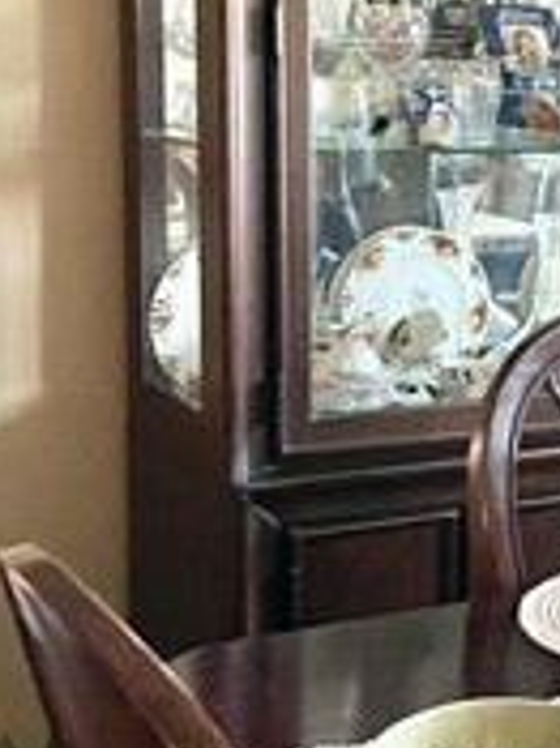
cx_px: 864
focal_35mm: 95
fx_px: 2052
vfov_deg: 20.6
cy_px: 295
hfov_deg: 14.4
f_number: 1.5
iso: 320
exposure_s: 1/60
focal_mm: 5.7
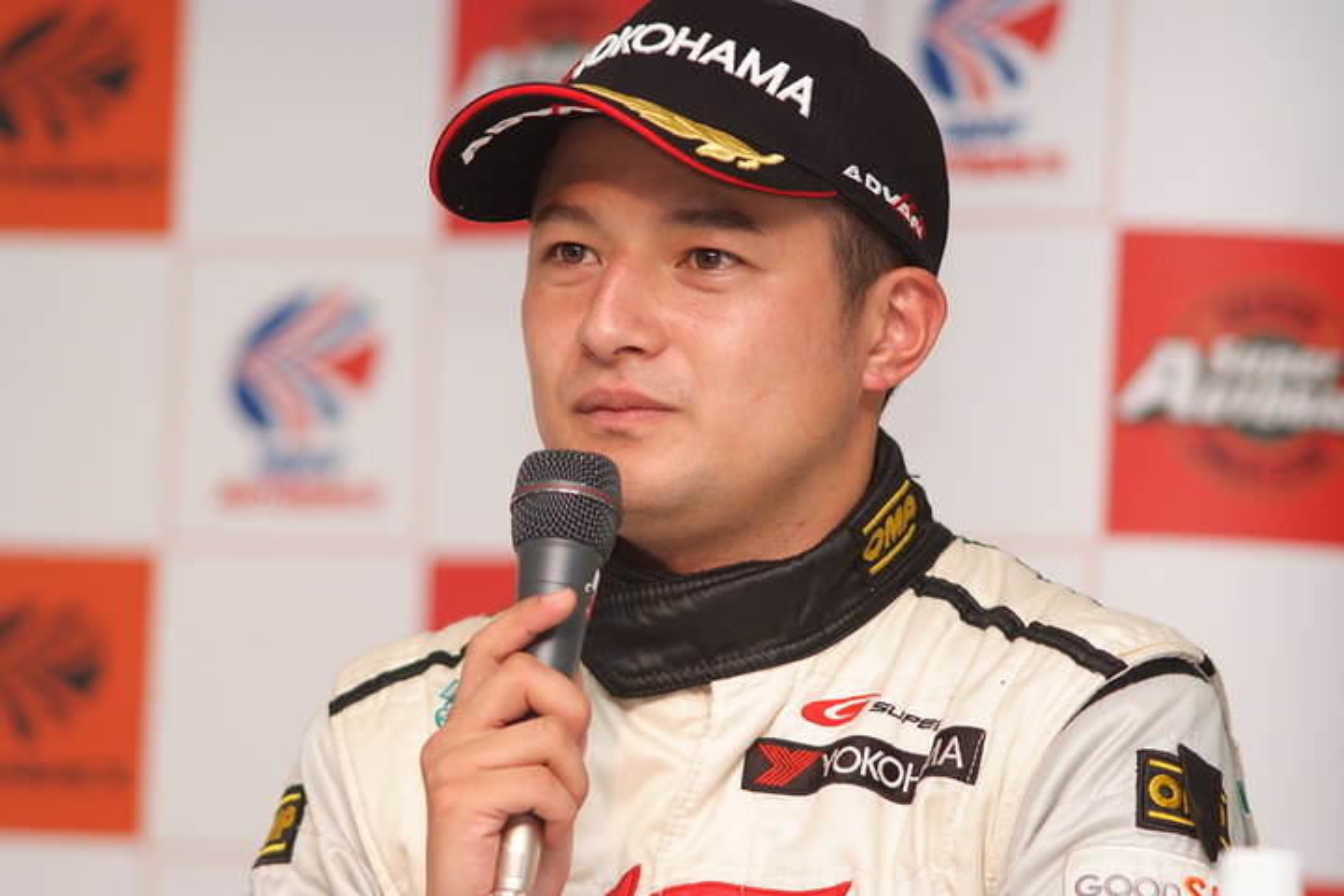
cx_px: 672
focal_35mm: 270
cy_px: 448
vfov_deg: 5.1
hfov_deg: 7.6
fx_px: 10079
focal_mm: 180
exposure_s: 1/250
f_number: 2.8
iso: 400
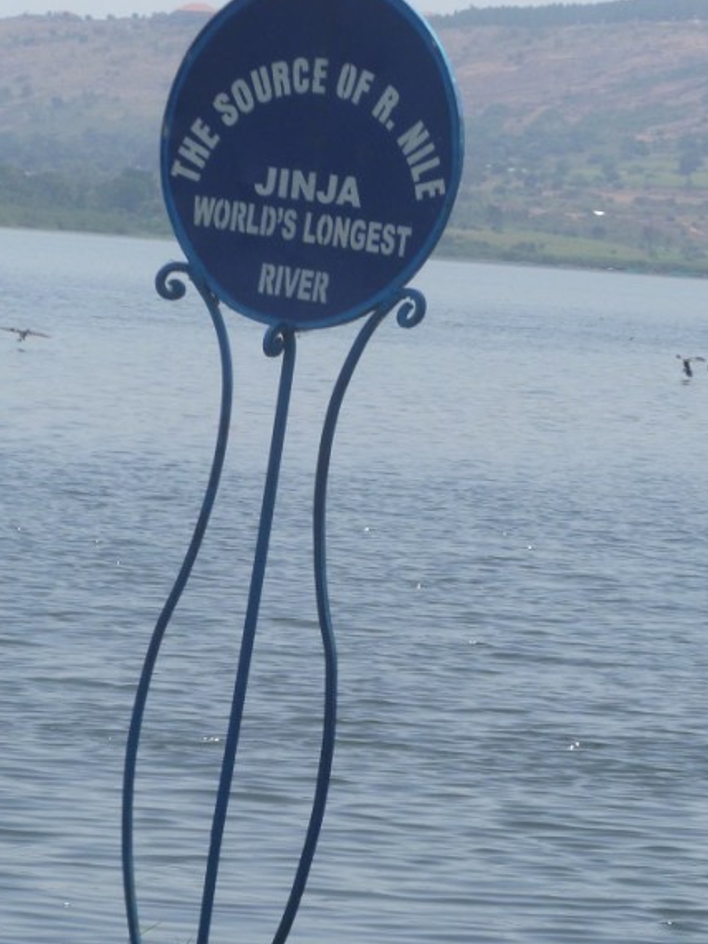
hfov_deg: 5.9
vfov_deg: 7.8
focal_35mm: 253
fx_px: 6902
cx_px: 273
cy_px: 751
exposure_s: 1/400
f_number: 5.1
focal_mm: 25.2
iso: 80
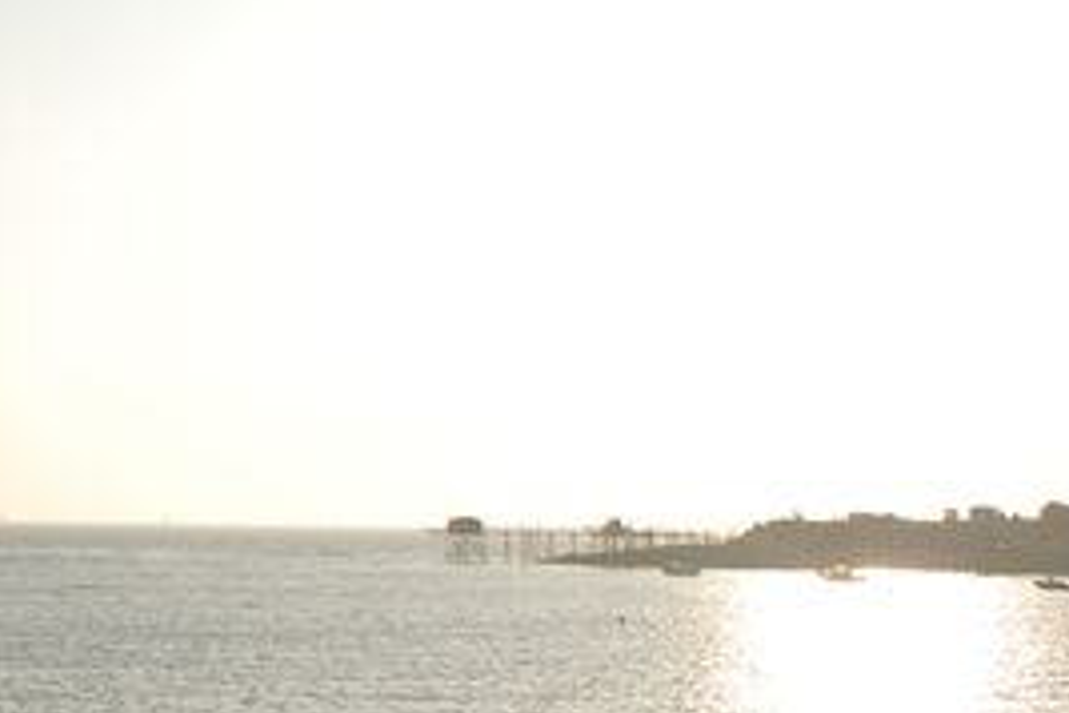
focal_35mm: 81
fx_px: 2405
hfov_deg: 23.1
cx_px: -196
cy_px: 531
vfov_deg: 16.8
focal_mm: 18
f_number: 9
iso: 100
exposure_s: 1/320
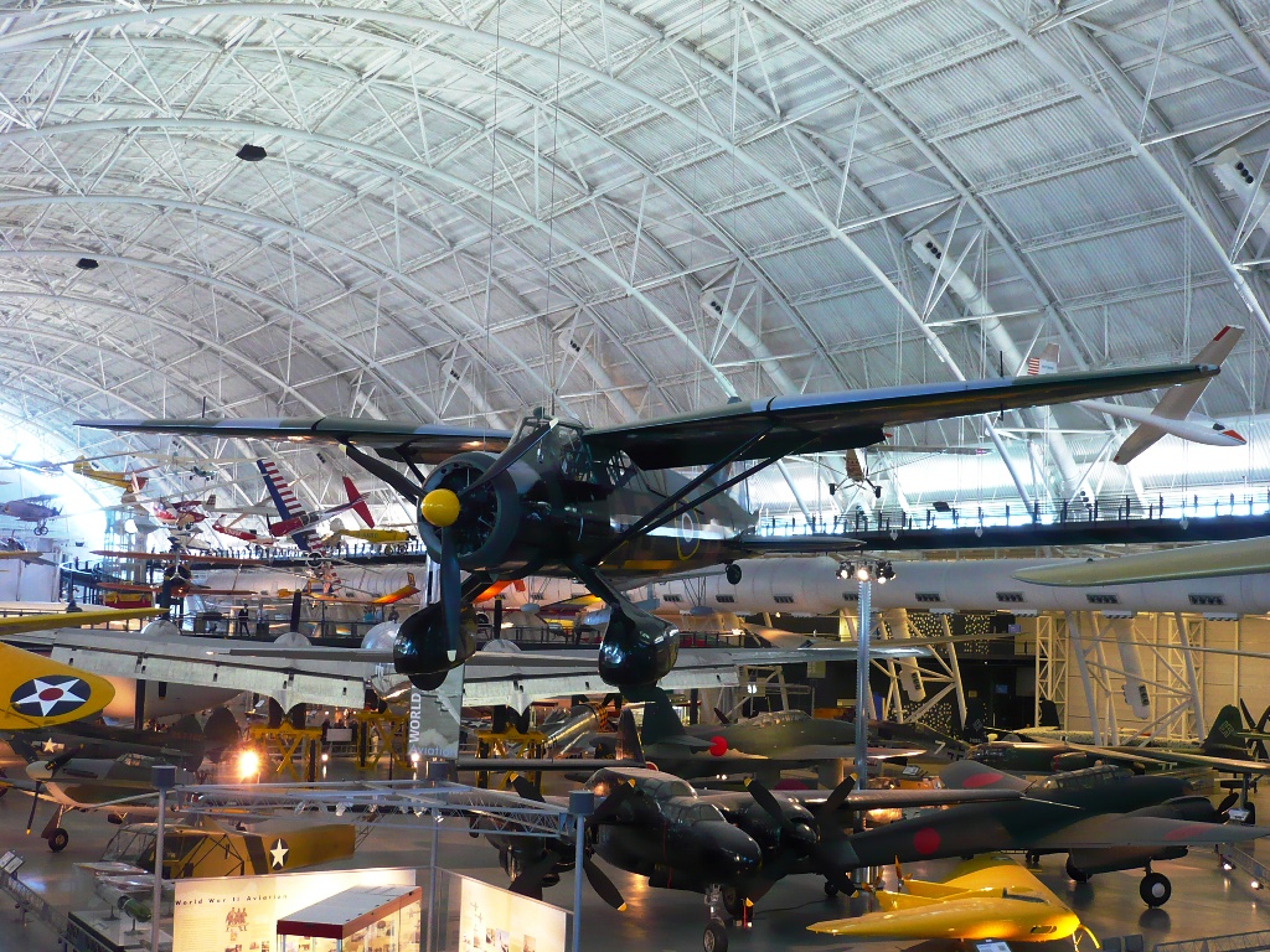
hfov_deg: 42.1
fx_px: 1651
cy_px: 476
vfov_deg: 32.2
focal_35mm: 45
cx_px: 635
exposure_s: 1/10
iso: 200
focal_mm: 7.5
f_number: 3.2
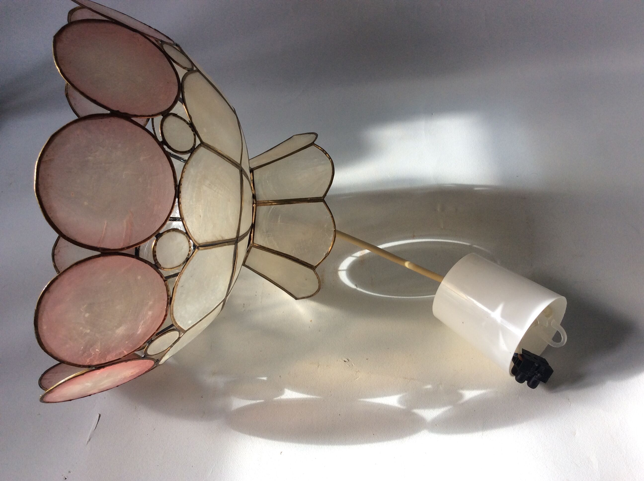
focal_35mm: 32
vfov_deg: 44.1
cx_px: 322
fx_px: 594
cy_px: 240
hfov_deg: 56.9
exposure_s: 1/155
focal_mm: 3.3
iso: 32
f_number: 2.4
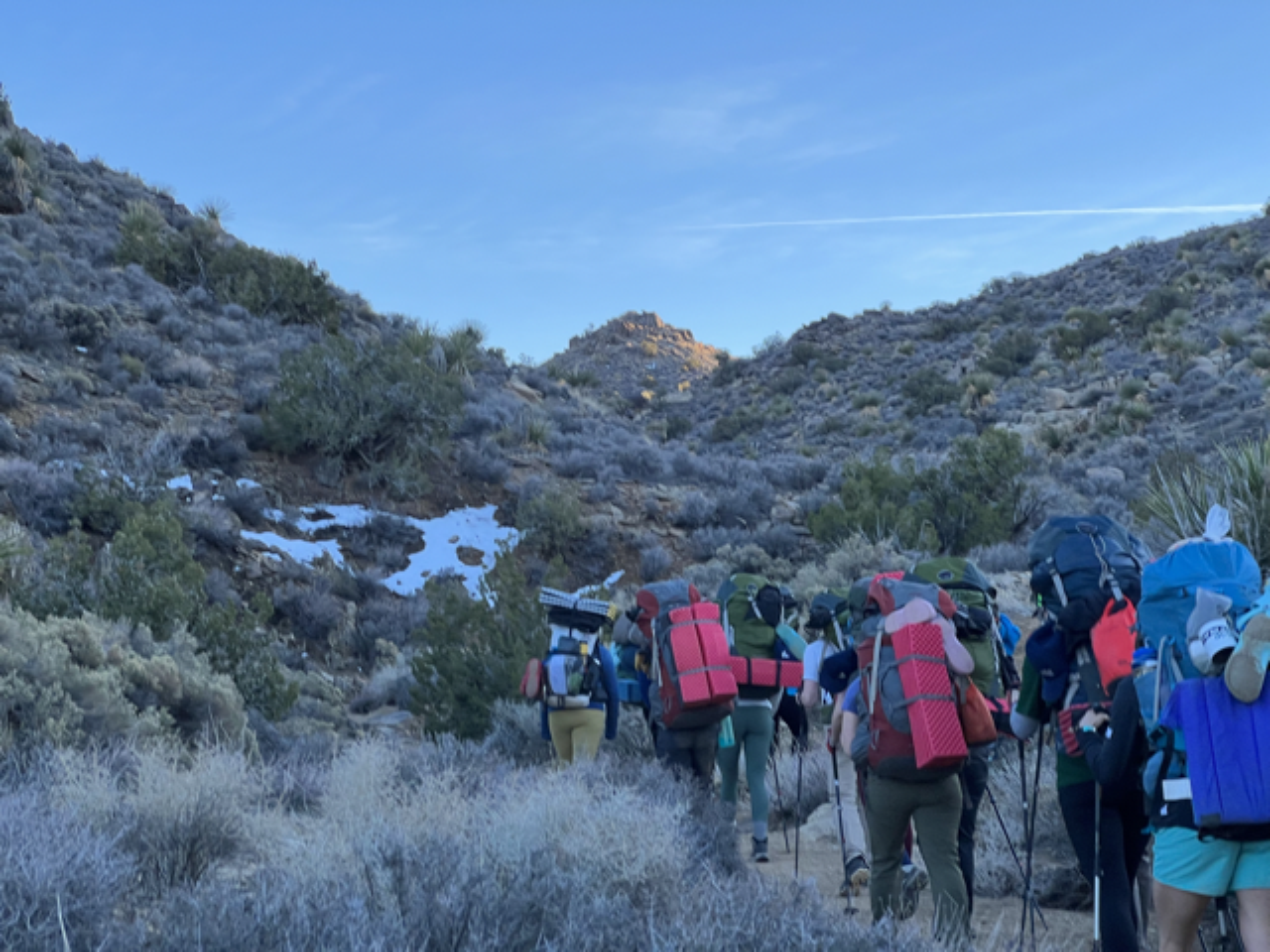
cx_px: 635
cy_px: 476
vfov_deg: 19.1
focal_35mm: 77
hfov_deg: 25.3
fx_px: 2825
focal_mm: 9
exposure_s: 1/150
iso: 32
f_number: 2.8
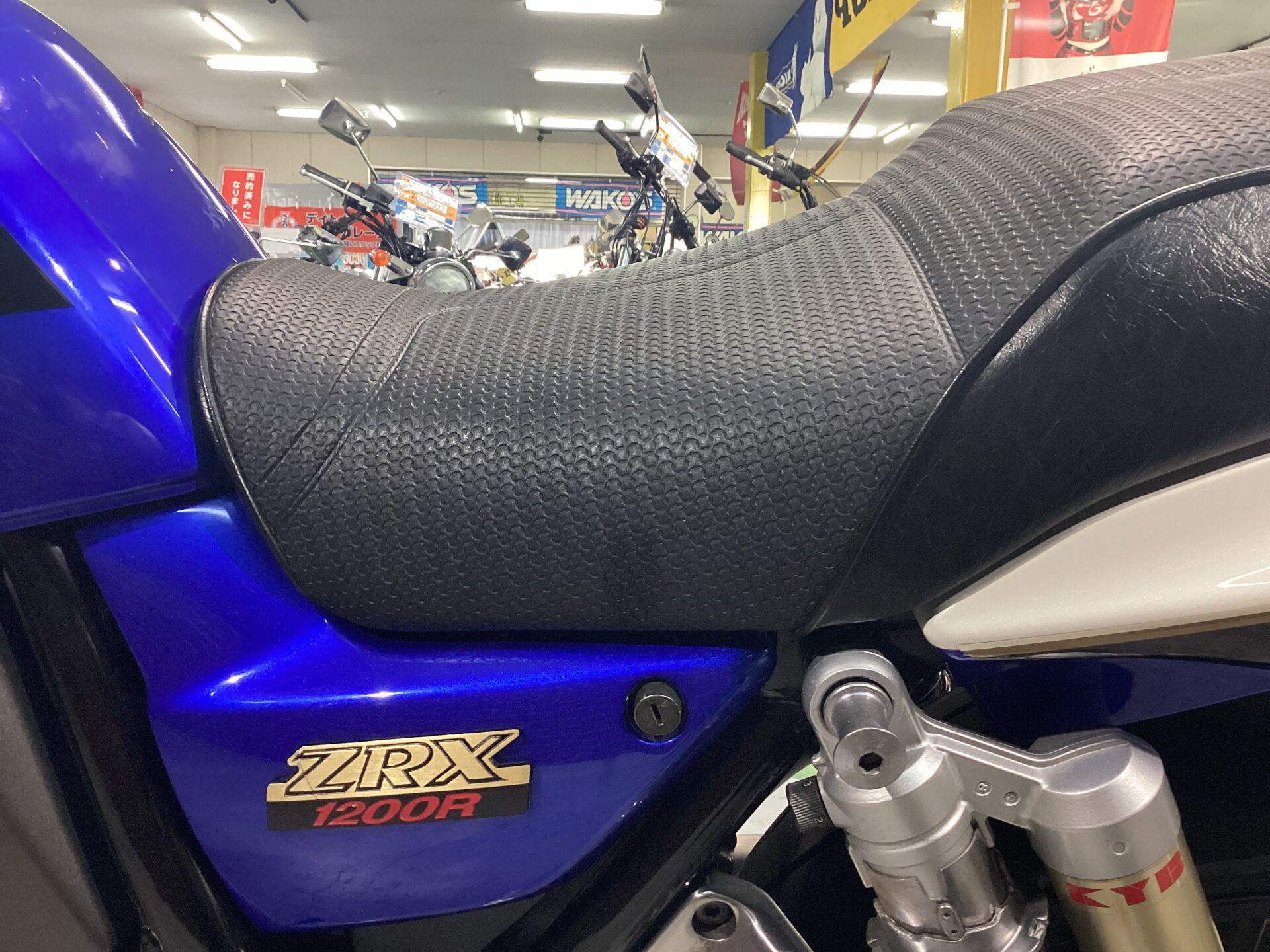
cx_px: 635
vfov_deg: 45.4
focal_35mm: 31
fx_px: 1137
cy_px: 476
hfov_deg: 58.4
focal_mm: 3.3
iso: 125
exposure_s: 1/60
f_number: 2.4
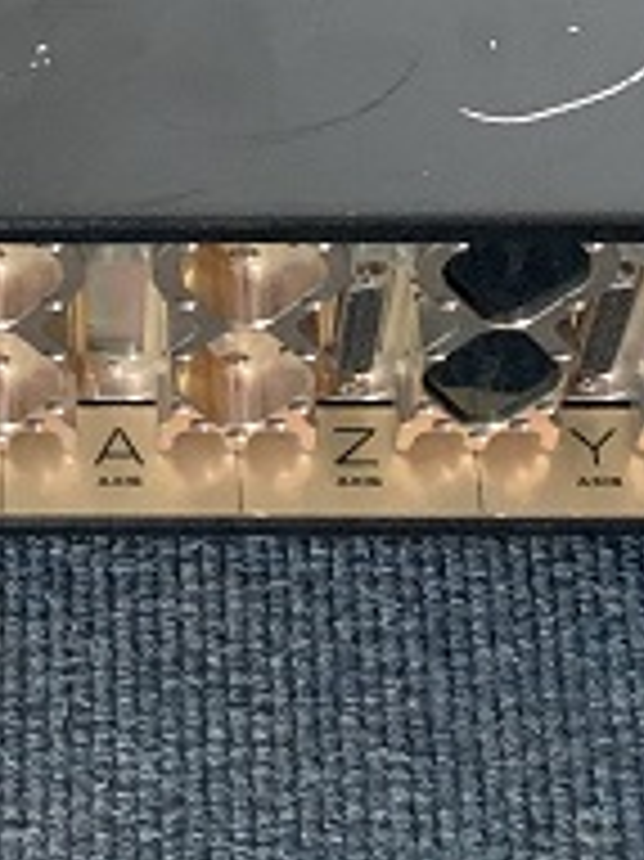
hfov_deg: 13.2
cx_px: -16
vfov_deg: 16.9
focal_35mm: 110
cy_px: -245
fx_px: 2732
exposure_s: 1/30
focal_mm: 4.25
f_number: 1.8
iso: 640
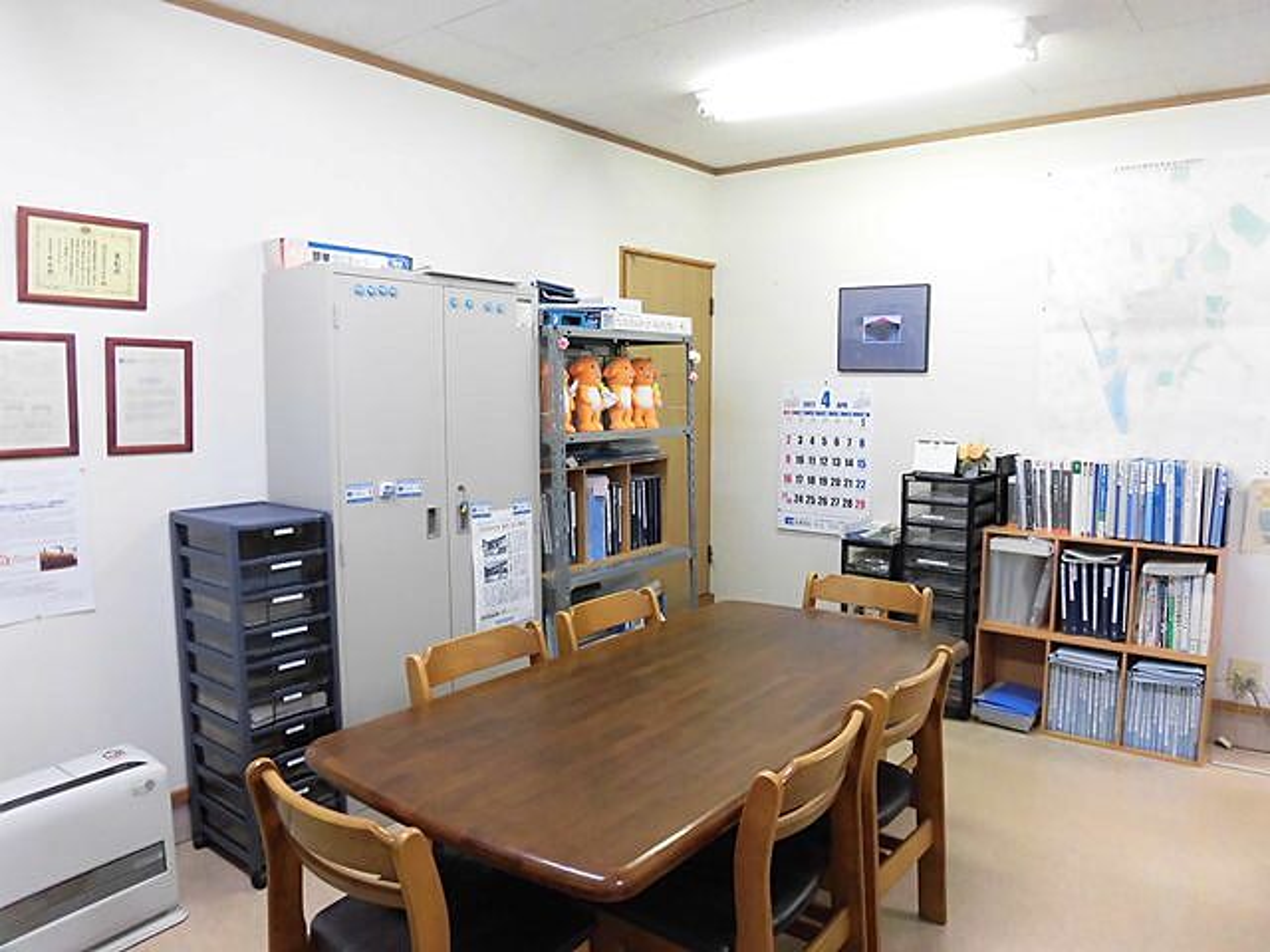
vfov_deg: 56.8
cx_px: 635
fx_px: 881
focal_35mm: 24
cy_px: 476
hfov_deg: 71.6
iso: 320
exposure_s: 1/40
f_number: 3.1
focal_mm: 4.3
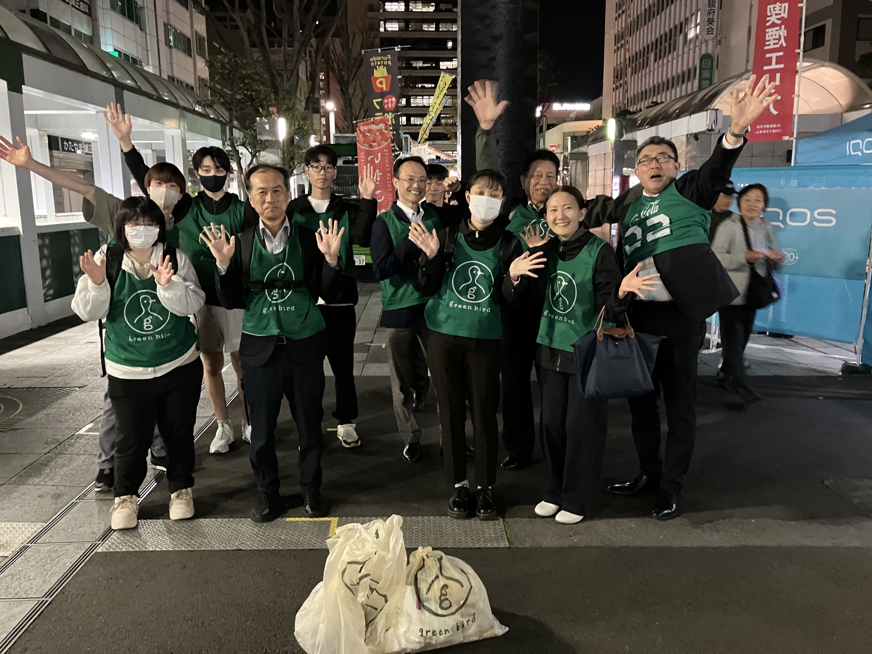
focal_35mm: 28
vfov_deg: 49.7
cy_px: 327
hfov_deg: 63.4
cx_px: 436
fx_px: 705
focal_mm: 3.99
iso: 640
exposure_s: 1/20
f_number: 1.8
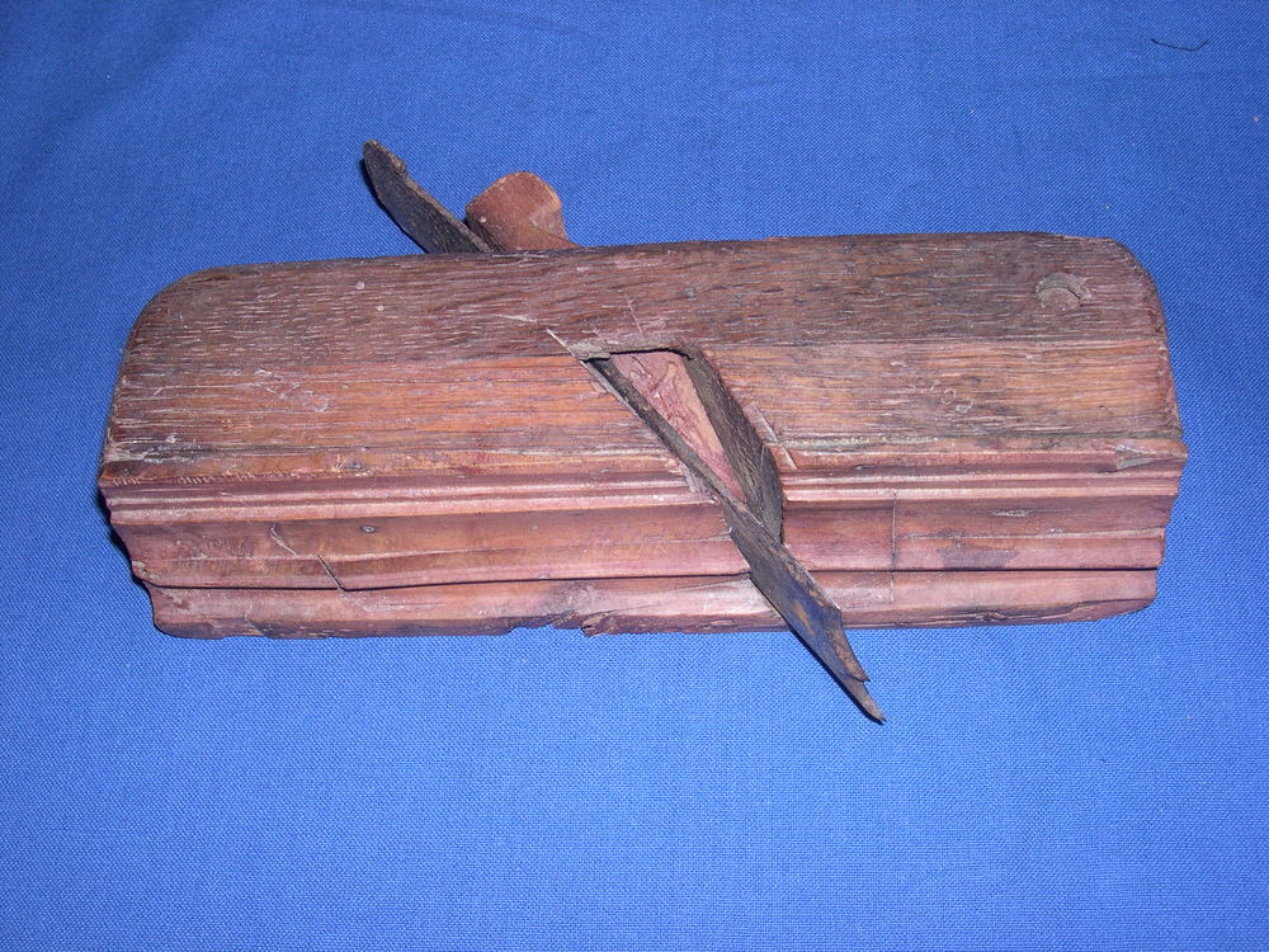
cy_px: 476
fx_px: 1393
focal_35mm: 38
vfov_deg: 37.7
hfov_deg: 49.0
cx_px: 634
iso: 100
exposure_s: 1/60
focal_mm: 8
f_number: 7.6
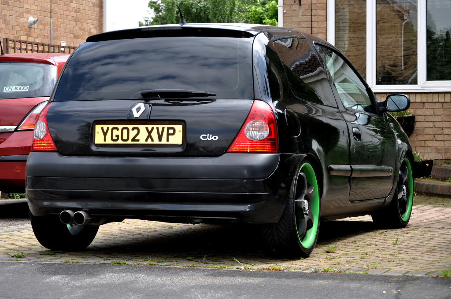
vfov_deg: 14.7
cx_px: 226
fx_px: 1164
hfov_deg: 21.9
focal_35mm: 93
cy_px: 150
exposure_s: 1/200
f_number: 7.1
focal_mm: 62
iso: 200
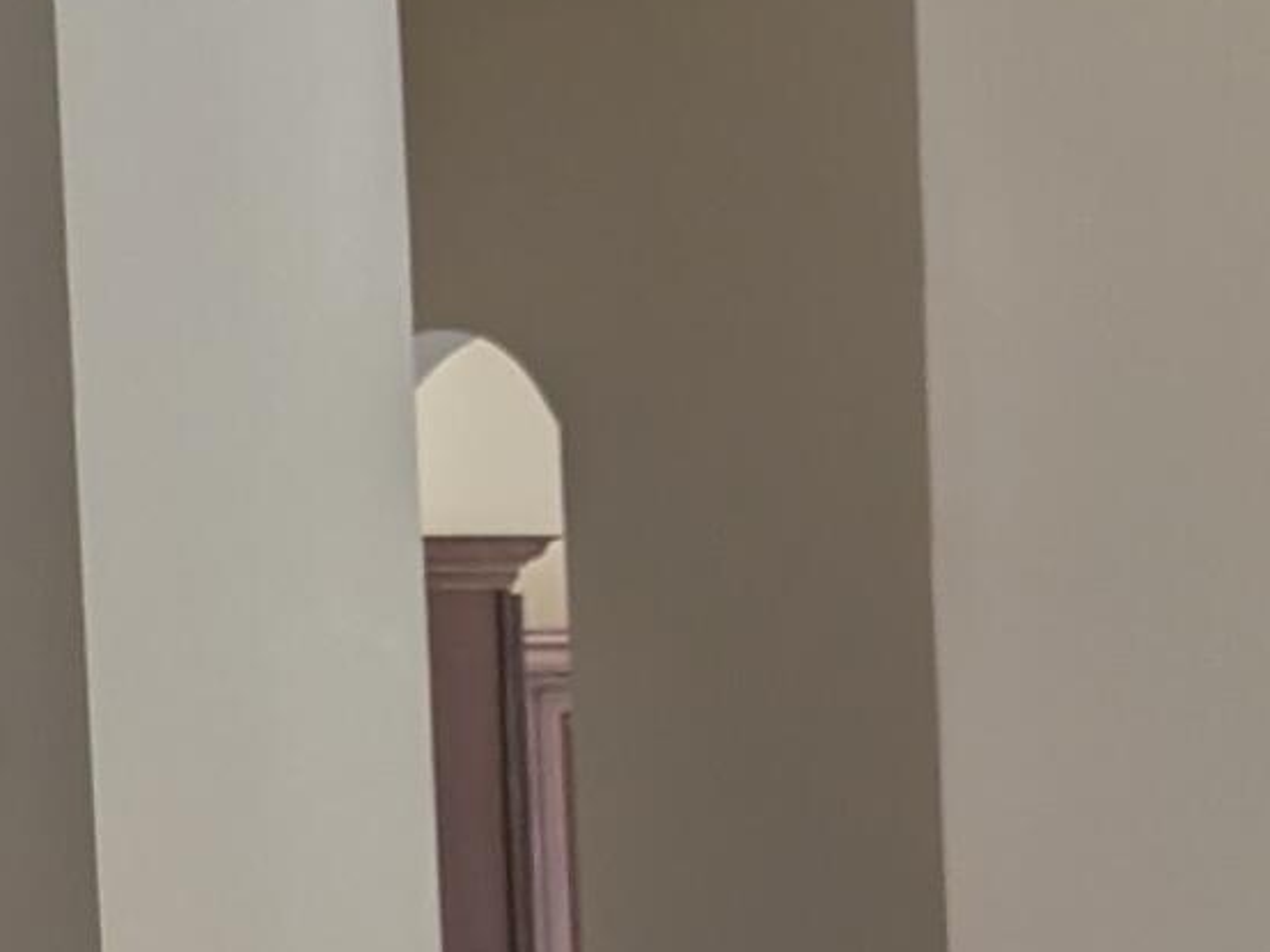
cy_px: 1195
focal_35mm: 130
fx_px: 4767
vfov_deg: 11.1
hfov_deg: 14.9
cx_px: -16
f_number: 1.7
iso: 61
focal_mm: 4.53
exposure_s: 1/49.4
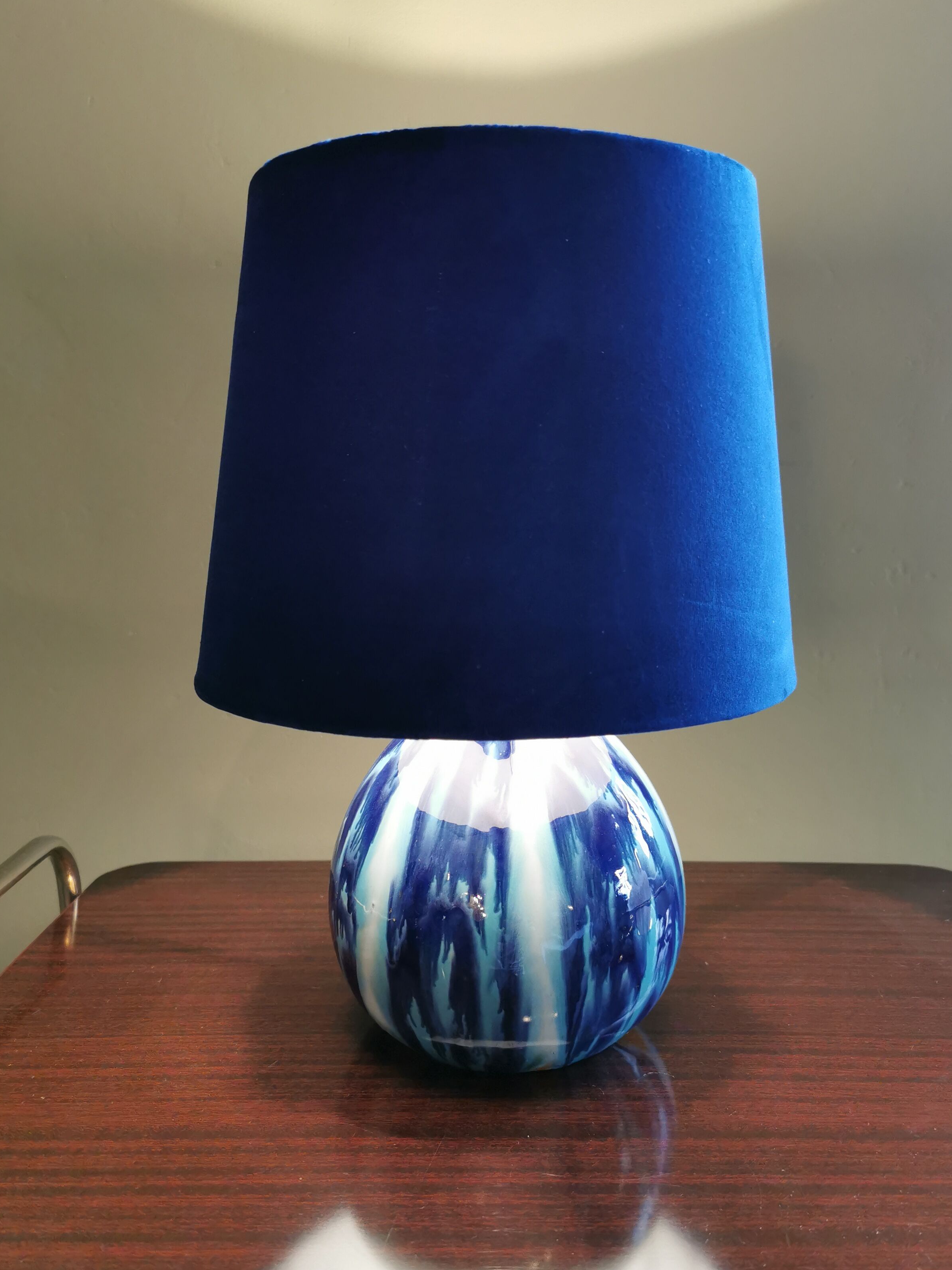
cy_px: 682
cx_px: 511
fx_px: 1137
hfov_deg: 45.4
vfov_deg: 58.3
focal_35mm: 31
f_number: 1.6
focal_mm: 5.56
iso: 125
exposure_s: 1/100
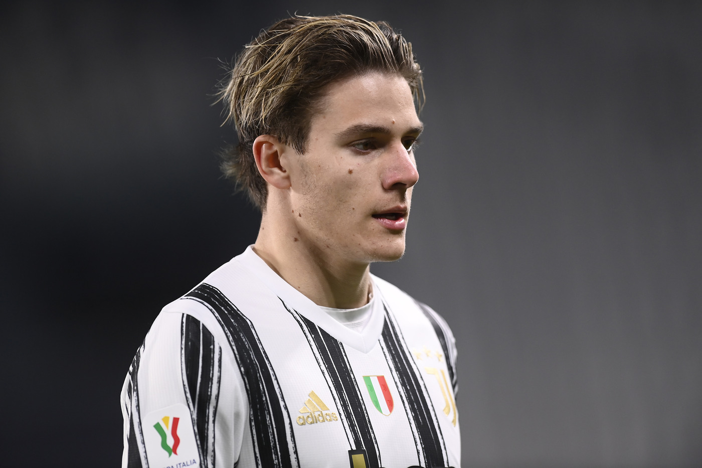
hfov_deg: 5.2
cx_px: 351
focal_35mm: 400
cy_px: 234
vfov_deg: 3.4
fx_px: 7799
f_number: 2.8
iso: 1600
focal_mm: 400
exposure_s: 1/1250
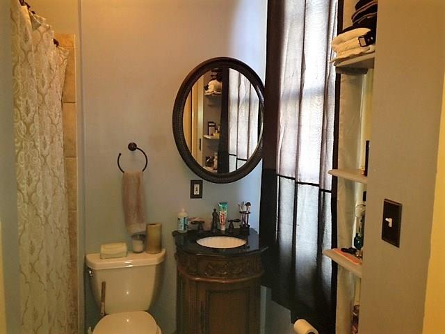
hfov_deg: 52.6
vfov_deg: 40.7
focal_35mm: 35
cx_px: 222
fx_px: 450
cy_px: 167
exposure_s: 1/20
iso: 125
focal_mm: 4.28
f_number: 2.4
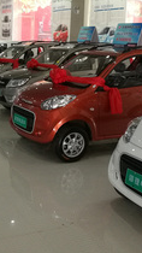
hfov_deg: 20.9
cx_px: 12
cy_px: 88
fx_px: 375
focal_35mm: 56
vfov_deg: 36.9
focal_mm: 4.04
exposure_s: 1/33.3
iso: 250
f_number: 2
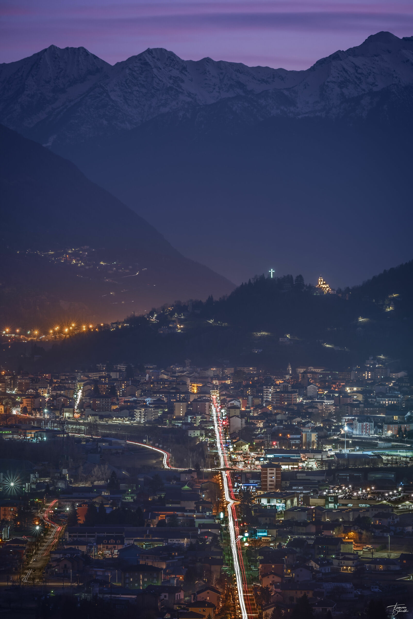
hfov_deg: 7.9
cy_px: 310
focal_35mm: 175
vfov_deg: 11.7
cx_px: 206
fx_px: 3009
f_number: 3.2
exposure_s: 30
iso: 100
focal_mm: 175
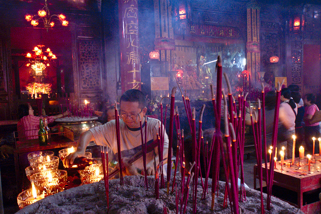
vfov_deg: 47.9
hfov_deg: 67.4
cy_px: 107
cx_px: 160
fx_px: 241
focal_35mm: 27
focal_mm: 18
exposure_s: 1/8
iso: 1600
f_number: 6.3
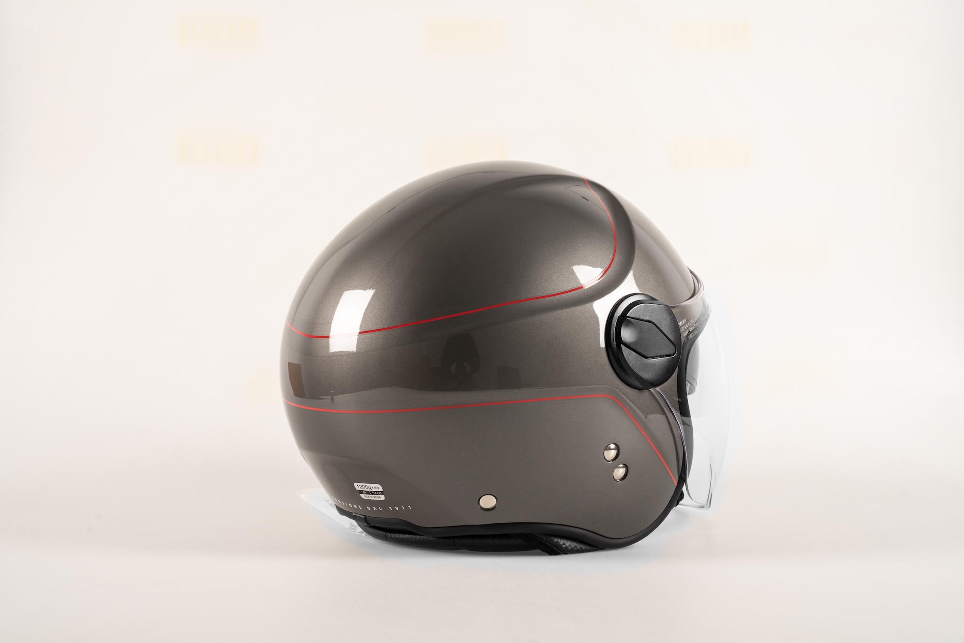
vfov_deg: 19.5
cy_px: 322
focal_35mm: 70
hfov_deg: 28.8
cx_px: 482
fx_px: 1874
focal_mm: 70
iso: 200
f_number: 11
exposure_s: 1/125
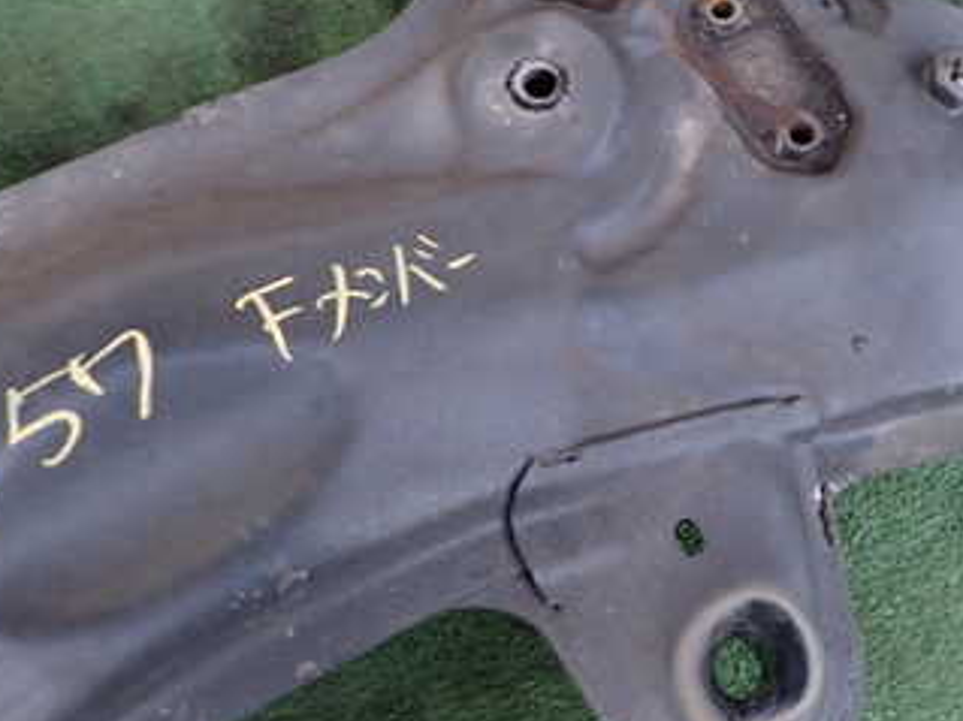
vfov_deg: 29.5
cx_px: 764
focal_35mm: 47
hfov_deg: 39.0
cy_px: 60
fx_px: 1307
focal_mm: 4.5
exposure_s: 1/50
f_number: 2
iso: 200
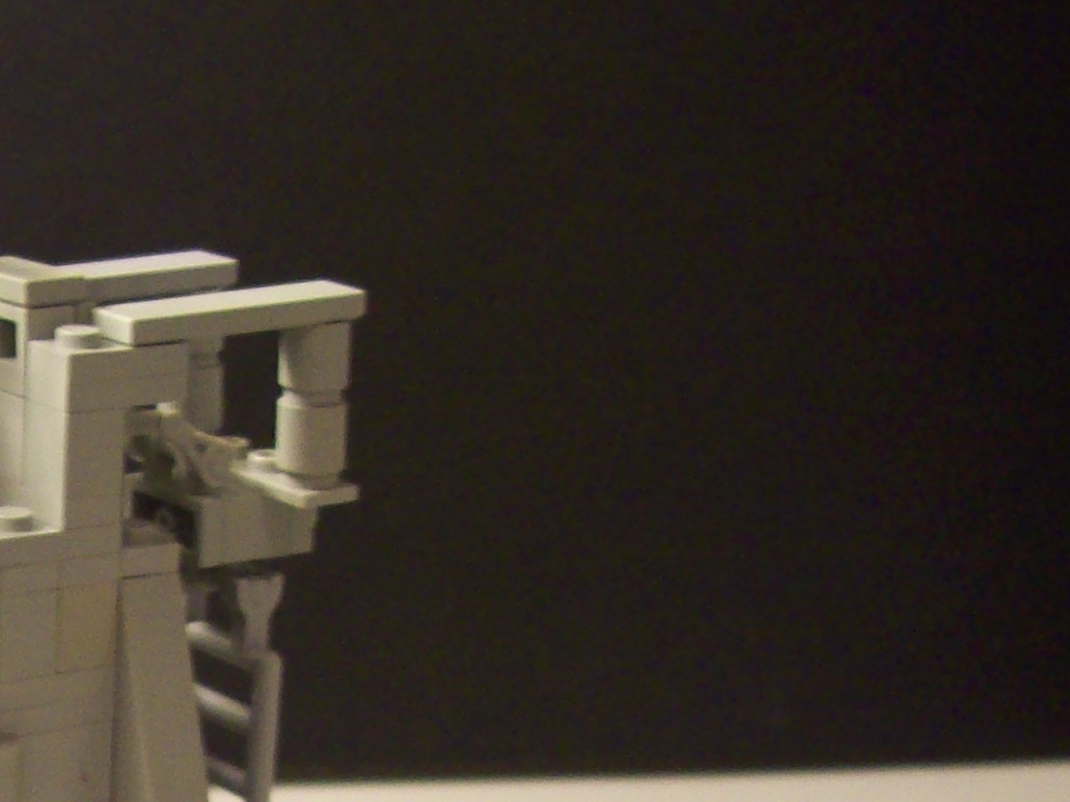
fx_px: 2874
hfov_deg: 20.2
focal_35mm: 93
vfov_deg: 15.5
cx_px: -84
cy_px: 845
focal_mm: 6
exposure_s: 1/15
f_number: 2.7
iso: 160
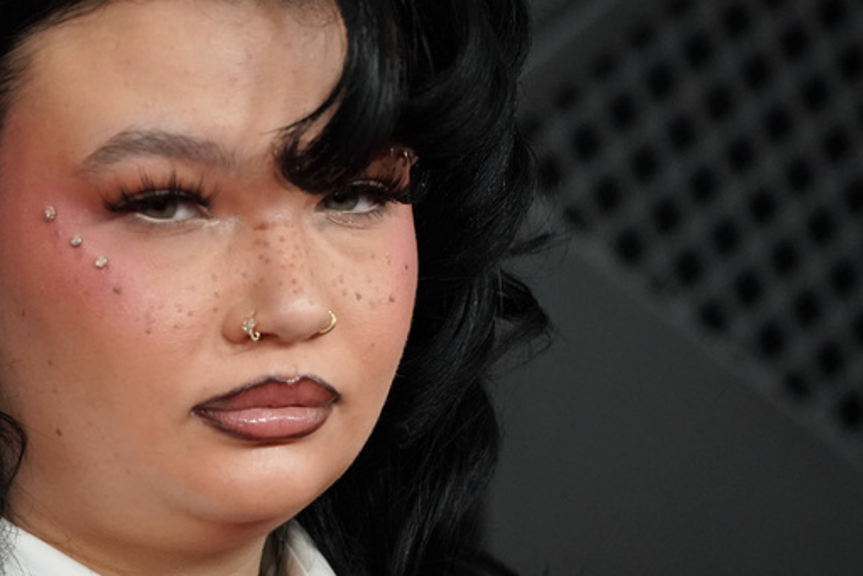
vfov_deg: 2.9
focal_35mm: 477
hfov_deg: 4.3
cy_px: 410
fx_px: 11437
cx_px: 91
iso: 4000
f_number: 5.6
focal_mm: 238
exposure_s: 1/500
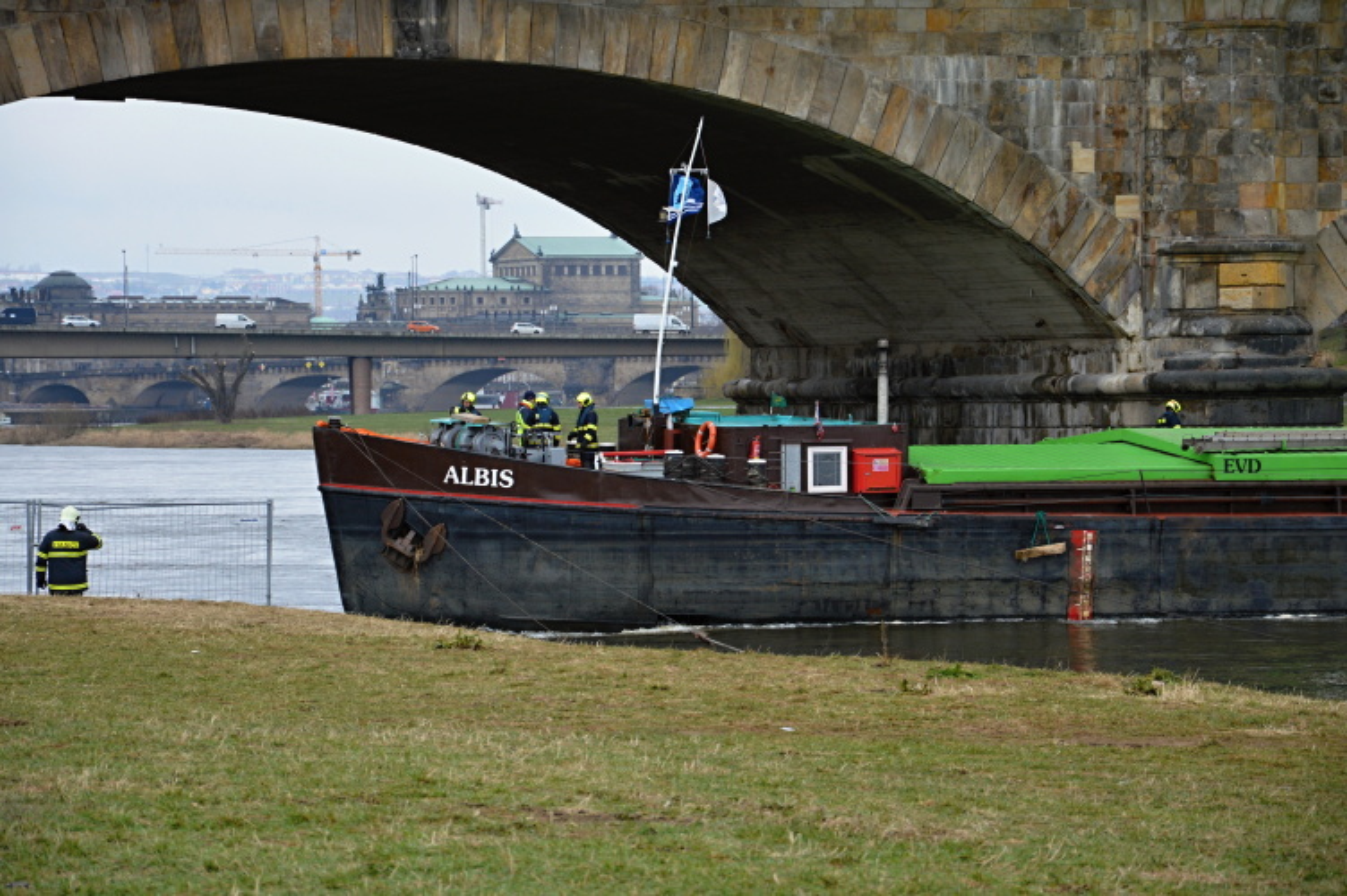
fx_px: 5888
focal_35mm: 158
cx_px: 674
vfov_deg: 8.7
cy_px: 448
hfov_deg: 13.1
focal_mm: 105
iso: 400
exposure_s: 1/500
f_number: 5.6
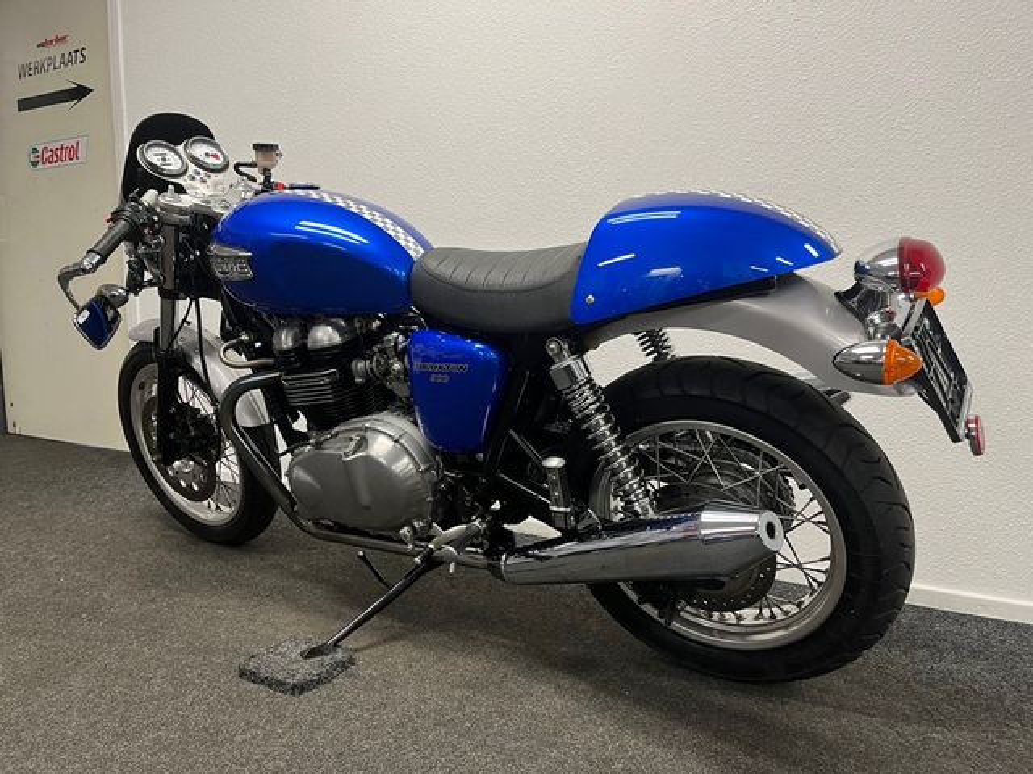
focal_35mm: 26
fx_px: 776
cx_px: 516
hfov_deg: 67.3
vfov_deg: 53.1
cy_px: 387
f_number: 1.6
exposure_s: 1/50
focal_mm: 5.1
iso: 100
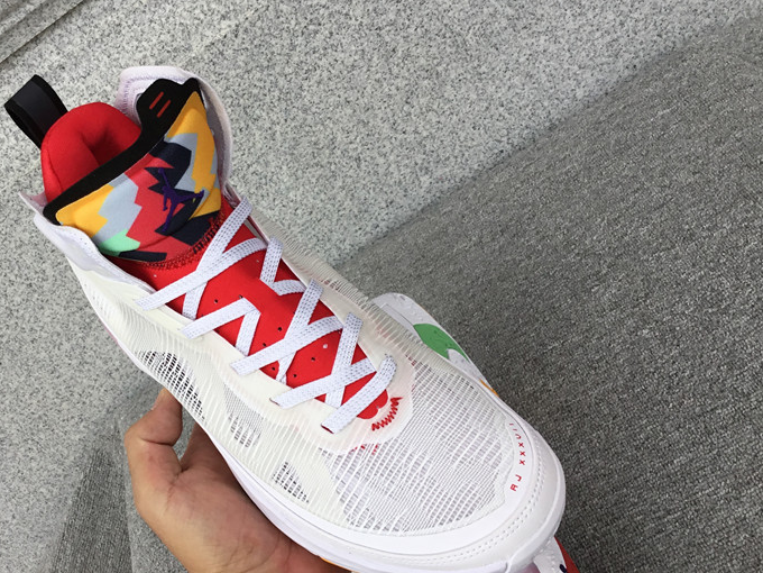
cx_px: 277
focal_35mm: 41
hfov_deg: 45.3
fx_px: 904
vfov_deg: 35.1
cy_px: 305
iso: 32
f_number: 2.4
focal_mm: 3.3
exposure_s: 1/120
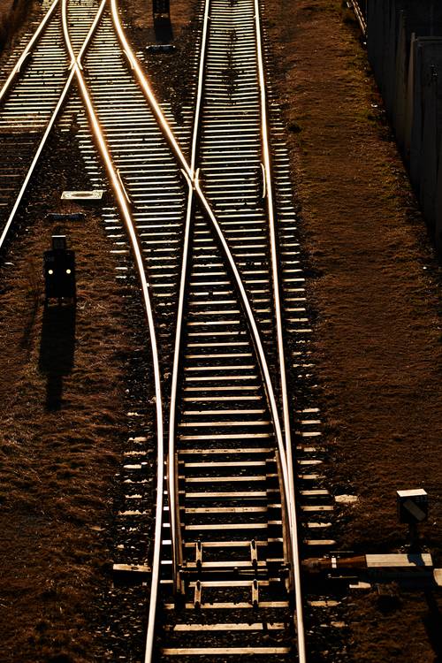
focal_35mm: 135
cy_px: 332
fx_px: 2486
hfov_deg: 10.2
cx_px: 221
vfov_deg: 15.2
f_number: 2.5
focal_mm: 90
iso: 200
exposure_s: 1/4000
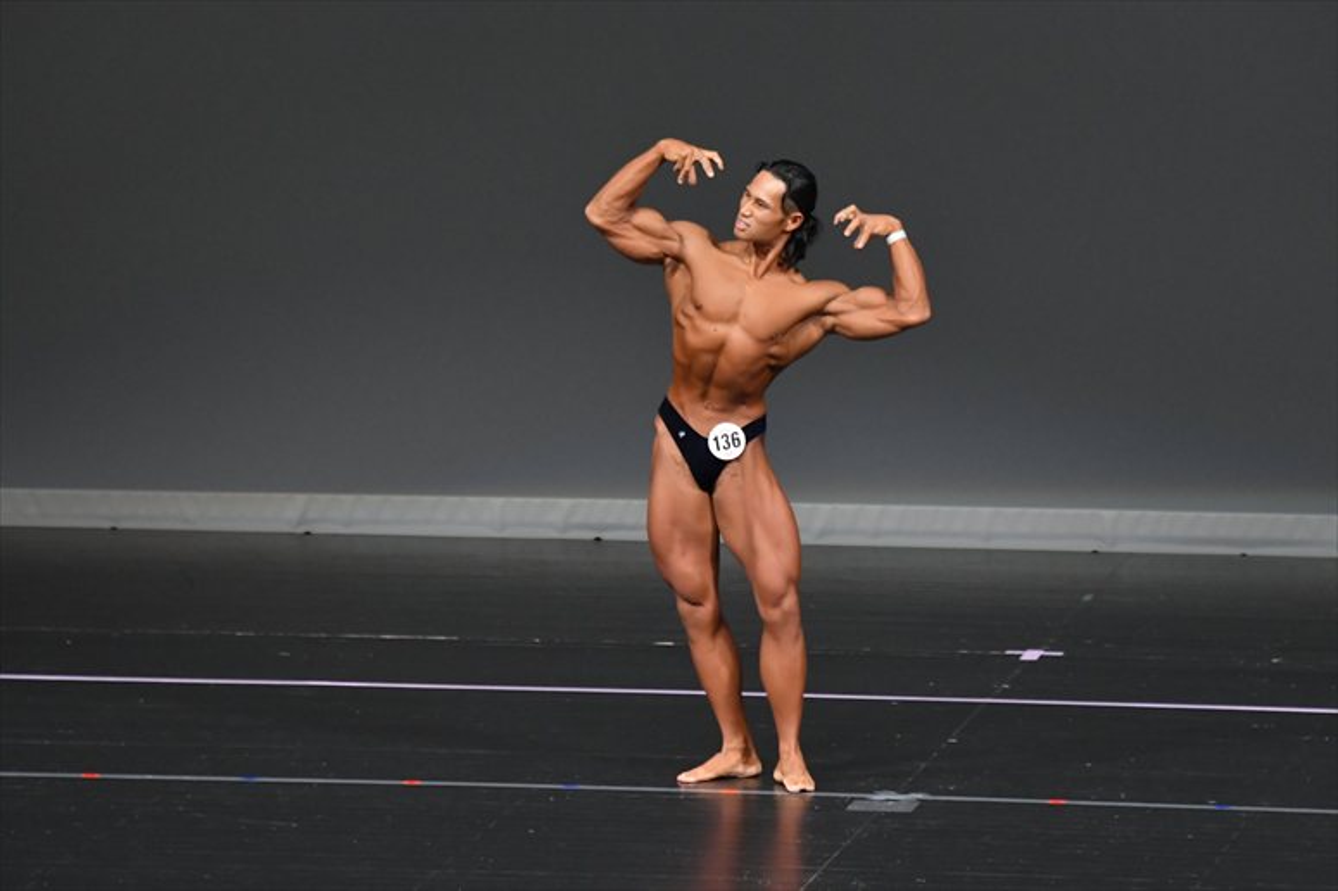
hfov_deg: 7.2
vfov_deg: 4.8
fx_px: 10587
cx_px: 669
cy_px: 446
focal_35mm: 285
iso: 4000
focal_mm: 190
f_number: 5.6
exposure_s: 1/400
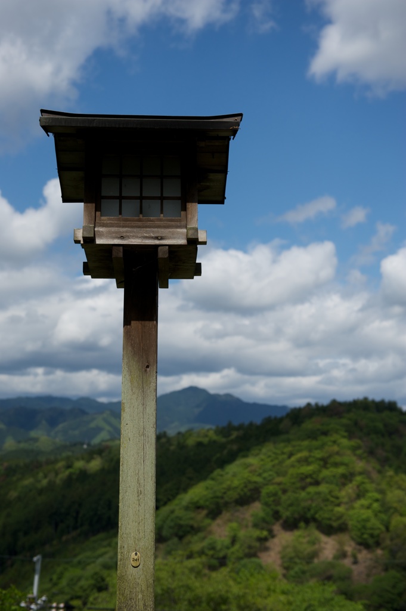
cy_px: 306
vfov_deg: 39.6
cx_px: 203
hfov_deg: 26.9
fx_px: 847
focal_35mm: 50
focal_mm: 50
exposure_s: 1/3200
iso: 200
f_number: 4
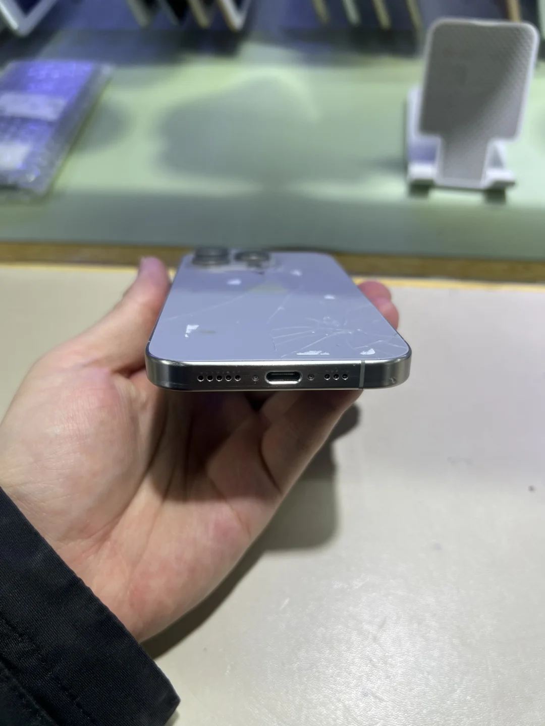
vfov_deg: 67.3
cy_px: 363
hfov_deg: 53.1
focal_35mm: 26
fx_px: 546
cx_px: 272
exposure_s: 1/113
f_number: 1.5
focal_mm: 5.7
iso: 32
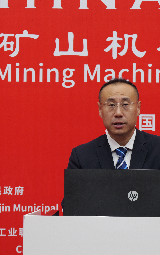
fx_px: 1284
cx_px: 120
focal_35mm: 184
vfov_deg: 11.4
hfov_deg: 7.1
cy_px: 127
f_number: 5.6
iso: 400
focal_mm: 65
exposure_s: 1/25
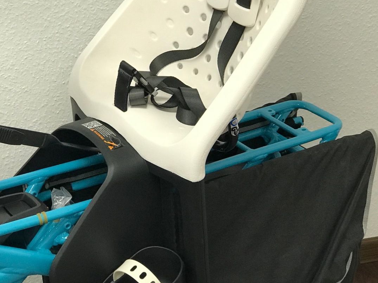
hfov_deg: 18.5
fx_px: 1158
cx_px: 138
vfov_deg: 13.9
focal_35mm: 106
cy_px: 86
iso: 64
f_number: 2.8
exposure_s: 1/50
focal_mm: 6.6
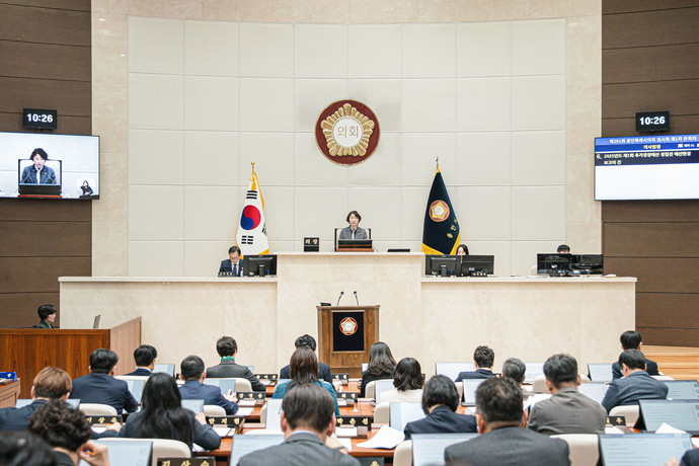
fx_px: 680
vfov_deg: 37.9
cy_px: 233
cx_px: 350
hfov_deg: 54.4
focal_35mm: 35
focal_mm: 35
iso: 3200
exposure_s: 1/250
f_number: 4
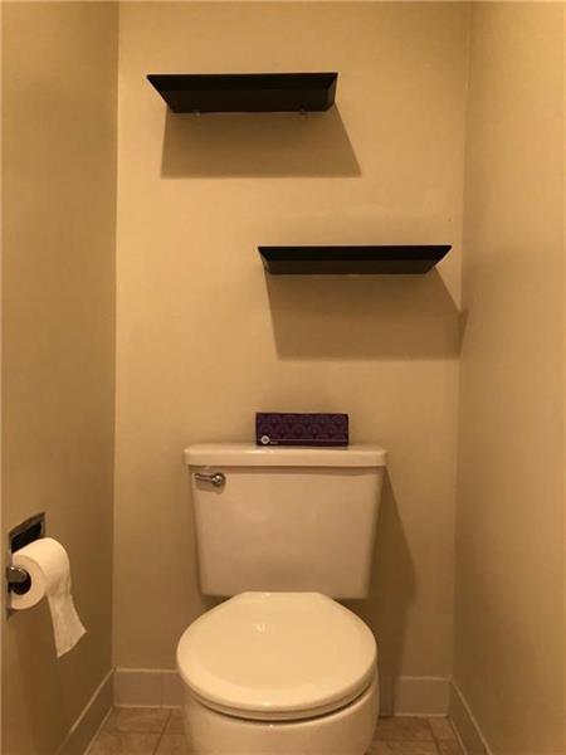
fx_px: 610
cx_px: 283
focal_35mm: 28
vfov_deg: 63.4
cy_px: 378
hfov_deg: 49.7
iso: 100
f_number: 1.8
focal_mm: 3.99
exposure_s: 1/15
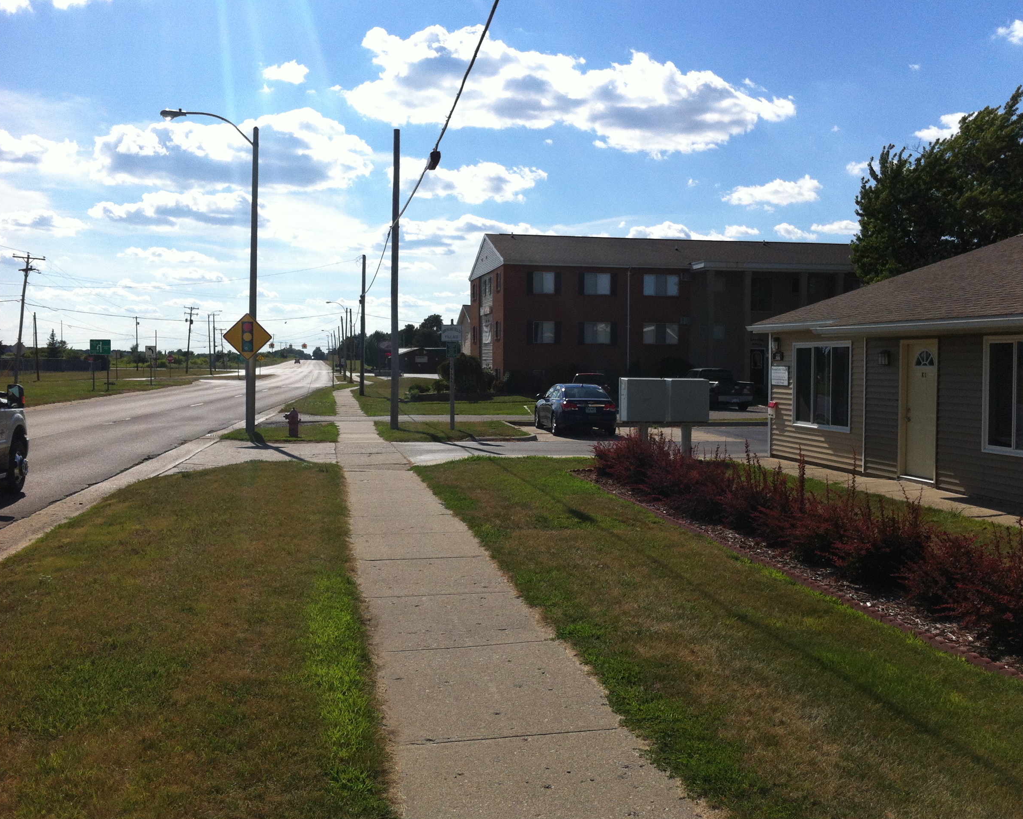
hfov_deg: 49.1
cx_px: 521
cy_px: 407
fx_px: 1120
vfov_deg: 40.1
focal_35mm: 37
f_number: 2.8
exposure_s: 1/2320
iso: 80
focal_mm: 3.85
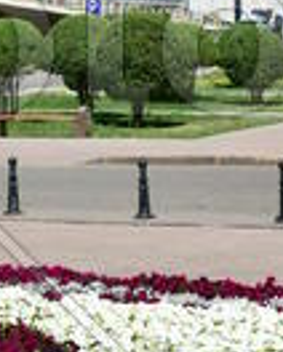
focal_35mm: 173
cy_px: 48
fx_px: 1807
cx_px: -188
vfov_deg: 11.1
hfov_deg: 8.7
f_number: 9
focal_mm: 28
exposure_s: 1/320
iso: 100
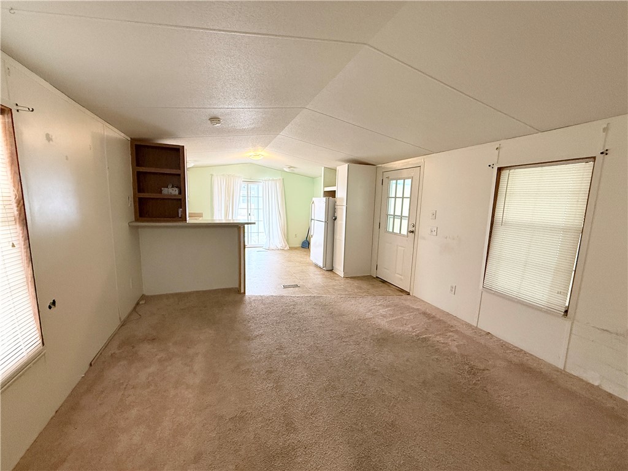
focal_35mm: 14
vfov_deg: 85.7
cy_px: 236
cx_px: 314
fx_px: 254
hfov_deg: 102.1
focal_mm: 2.22
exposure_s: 1/60
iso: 400
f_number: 2.2
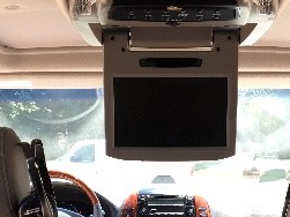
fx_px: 620
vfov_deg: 19.2
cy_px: 232
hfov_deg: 26.3
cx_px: 162
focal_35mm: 74
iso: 25
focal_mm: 4.15
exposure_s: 1/120
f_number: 2.2
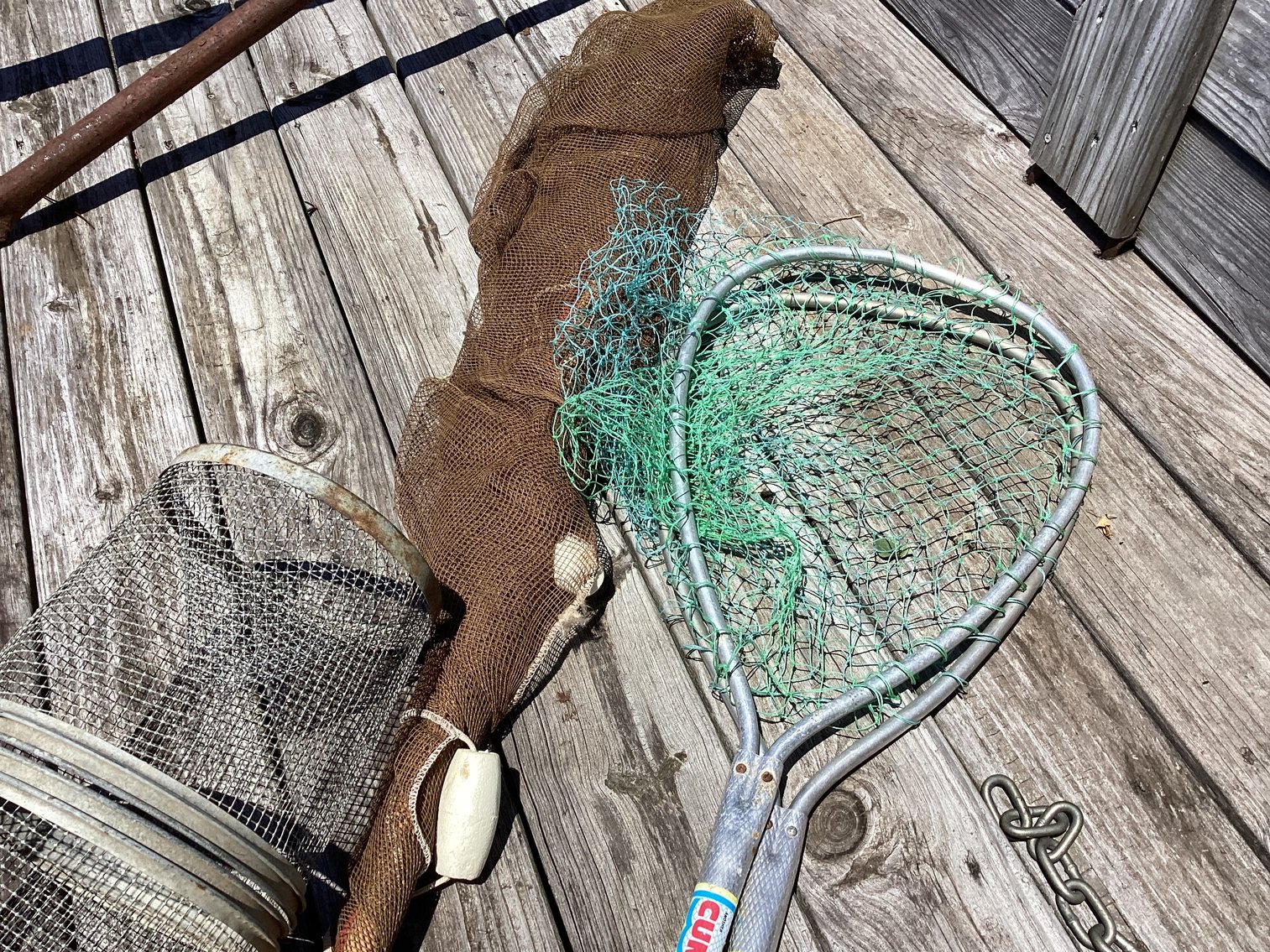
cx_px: 635
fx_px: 1137
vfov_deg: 45.4
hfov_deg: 58.3
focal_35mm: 31
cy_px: 476
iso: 25
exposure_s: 1/1812
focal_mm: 3.3
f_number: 2.4
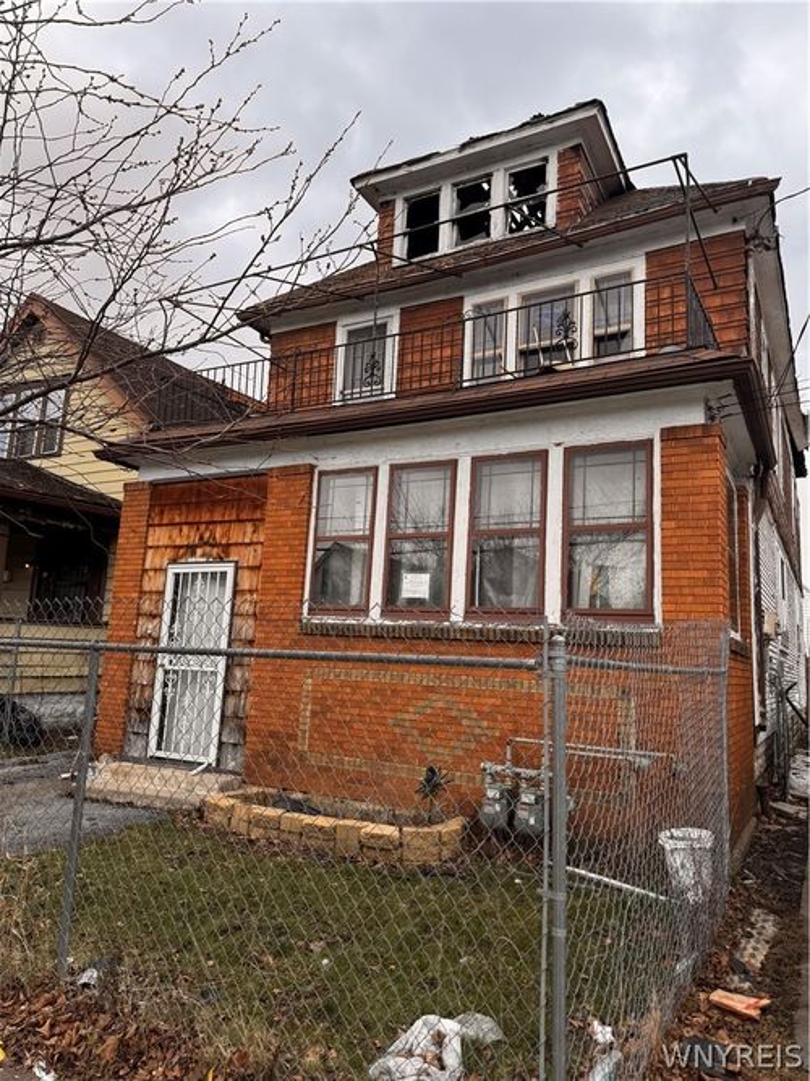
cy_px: 540
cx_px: 405
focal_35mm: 24
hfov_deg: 56.8
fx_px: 749
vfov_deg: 71.6
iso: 80
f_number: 1.78
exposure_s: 1/1721
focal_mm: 6.76
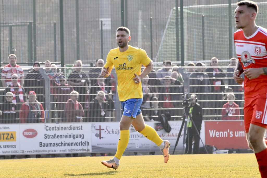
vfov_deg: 3.4
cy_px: 89
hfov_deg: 5.2
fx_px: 2967
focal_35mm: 400
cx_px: 134
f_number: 16
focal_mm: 400
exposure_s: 1/1600
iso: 8000
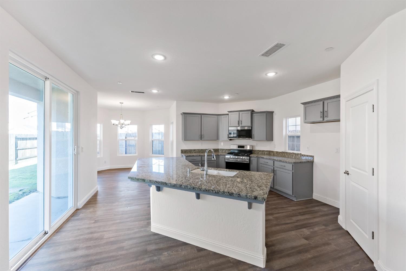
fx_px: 158
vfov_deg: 81.2
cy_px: 136
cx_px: 203
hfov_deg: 104.3
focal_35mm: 14
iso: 500
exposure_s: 1/160
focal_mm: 14
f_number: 4
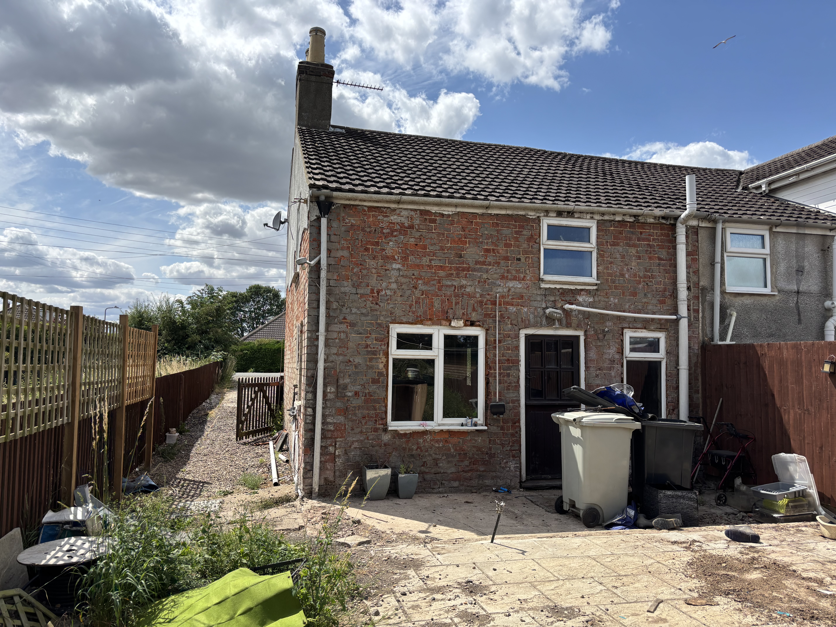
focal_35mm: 26
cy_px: 314
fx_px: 628
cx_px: 418
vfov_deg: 53.1
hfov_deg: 67.3
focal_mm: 5.96
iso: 50
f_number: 1.6
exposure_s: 1/3534
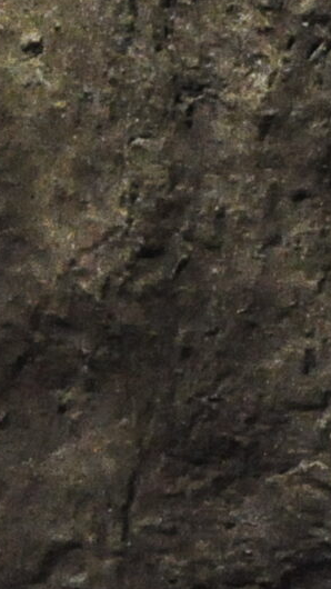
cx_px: 1318
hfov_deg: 5.4
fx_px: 3075
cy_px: -313
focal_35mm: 197
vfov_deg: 10.5
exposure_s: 1/40
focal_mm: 26
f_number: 7.1
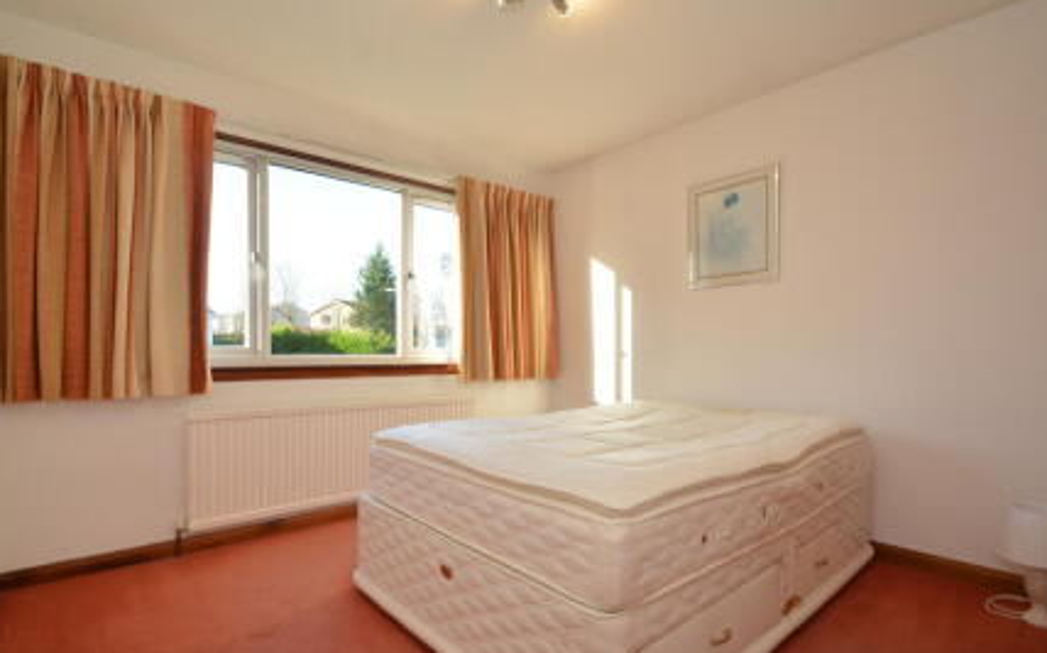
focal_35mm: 17
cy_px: 346
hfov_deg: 94.4
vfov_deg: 67.9
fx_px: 485
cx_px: 521
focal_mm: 10
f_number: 8
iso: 100
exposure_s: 1/15
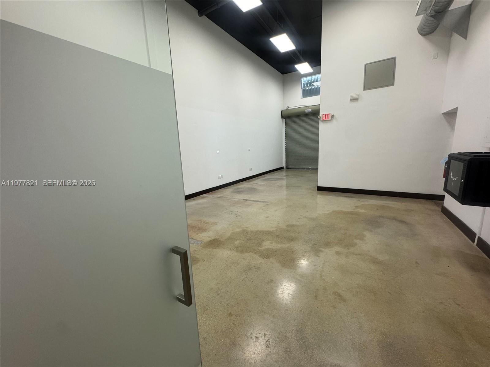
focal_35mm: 14
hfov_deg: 102.1
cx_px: 245
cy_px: 184
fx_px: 198
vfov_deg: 85.7
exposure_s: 1/120
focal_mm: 2.22
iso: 200
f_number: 2.2
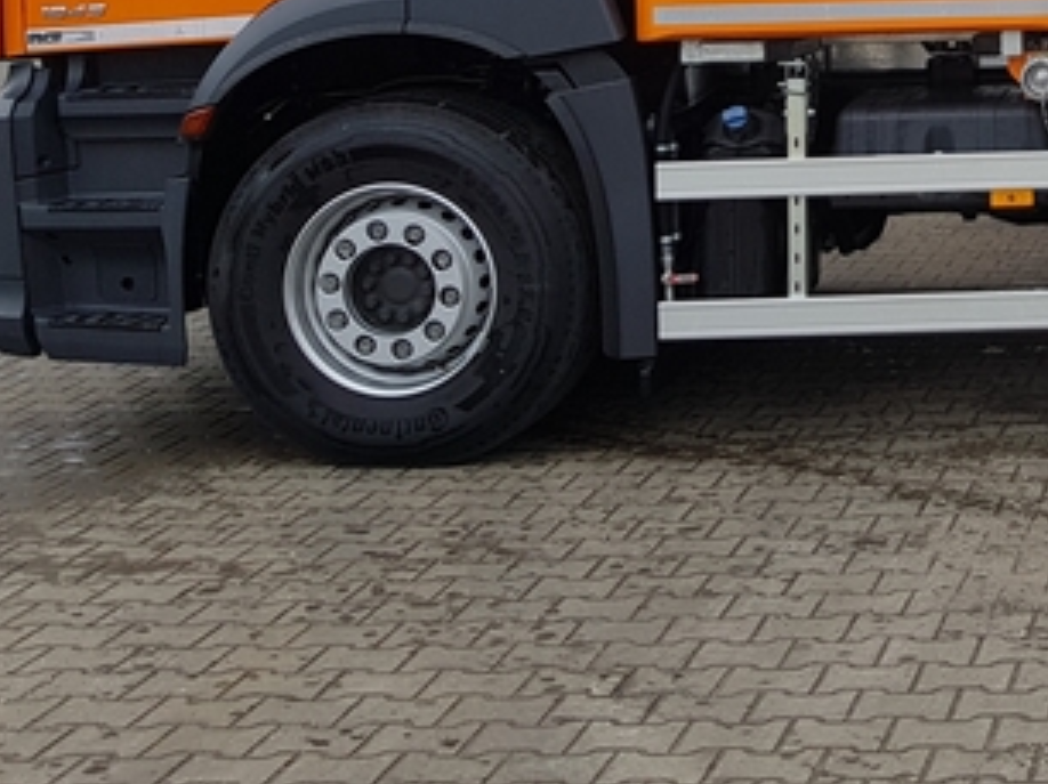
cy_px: -147
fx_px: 2057
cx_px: 1267
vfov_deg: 20.3
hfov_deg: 25.6
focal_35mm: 68
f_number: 1.7
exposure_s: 1/556
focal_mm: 4.2
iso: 40
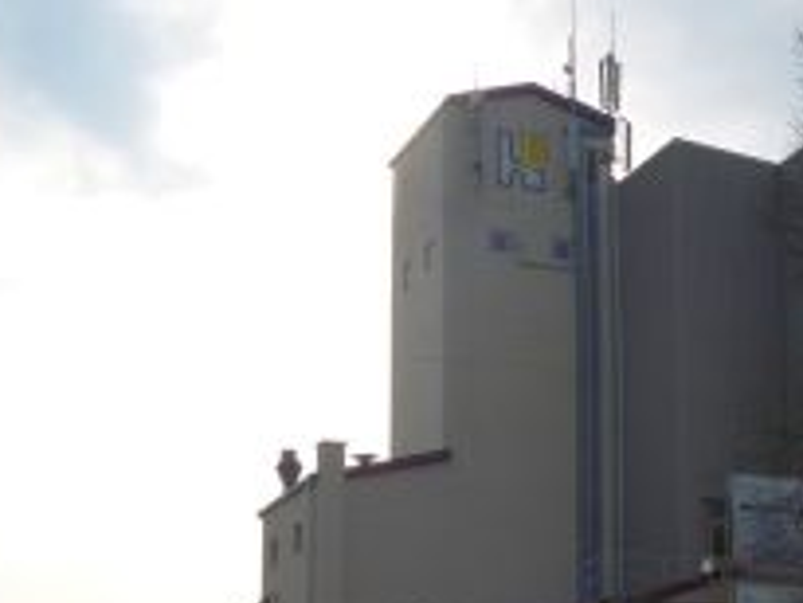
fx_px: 1741
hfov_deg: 26.0
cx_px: 380
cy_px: 576
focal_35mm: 75
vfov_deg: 19.2
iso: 100
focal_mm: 5.2
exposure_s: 1/640
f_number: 5.6
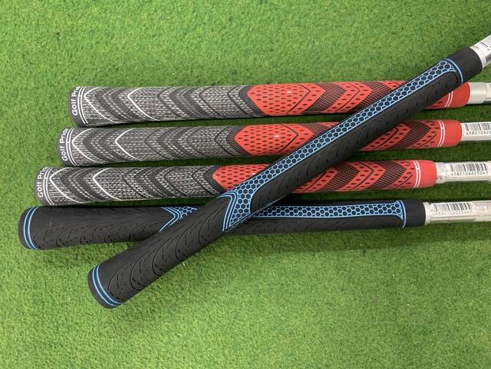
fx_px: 369
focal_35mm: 26
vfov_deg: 53.1
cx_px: 246
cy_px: 184
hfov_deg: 67.3
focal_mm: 4.25
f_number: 1.8
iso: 250
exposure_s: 1/40
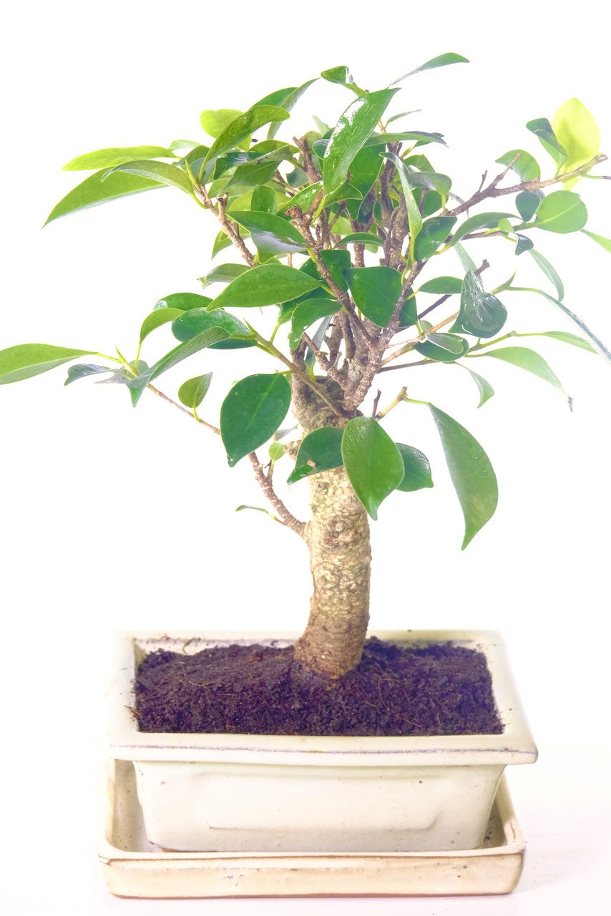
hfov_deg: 10.1
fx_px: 3460
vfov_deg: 15.1
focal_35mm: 136
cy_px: 458
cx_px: 306
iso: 1600
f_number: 11
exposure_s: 1/13
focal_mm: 90.4
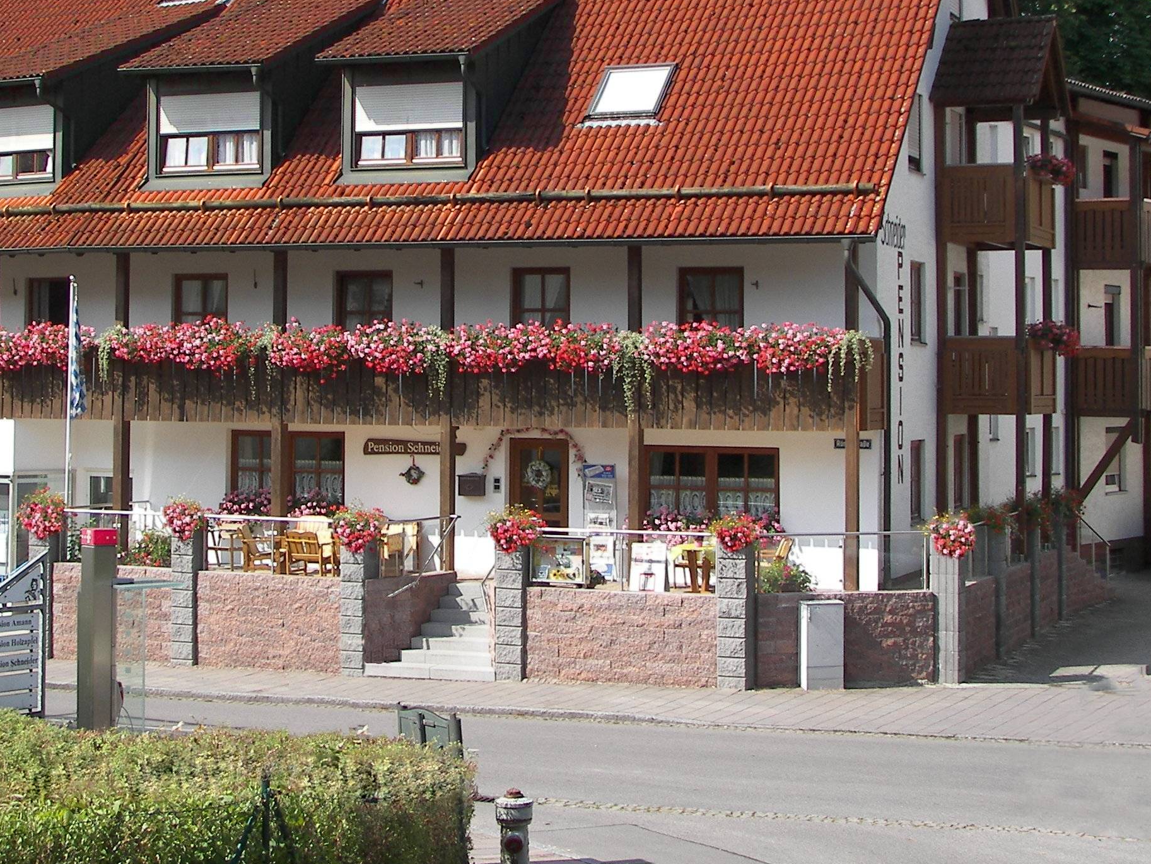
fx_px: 2361
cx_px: 493
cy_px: 268
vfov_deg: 20.6
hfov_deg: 27.4
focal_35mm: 71
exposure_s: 1/500
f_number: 2.8
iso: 50
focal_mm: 8.3
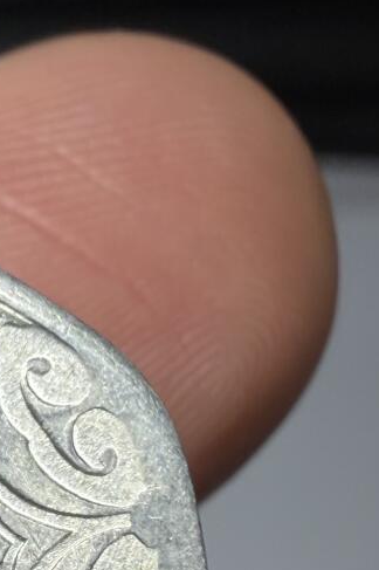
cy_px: 563
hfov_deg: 12.2
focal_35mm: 100
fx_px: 1581
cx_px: -370
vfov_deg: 19.8
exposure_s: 1/122
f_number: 2.2
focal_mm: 2.22
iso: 40
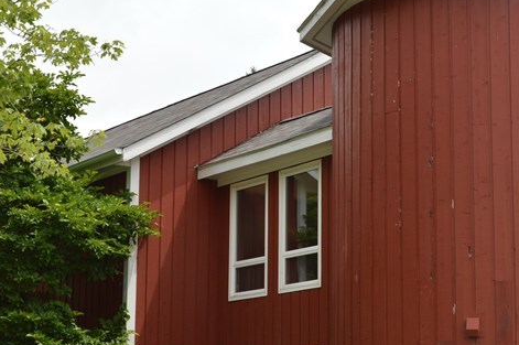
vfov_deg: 15.2
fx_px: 1296
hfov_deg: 22.6
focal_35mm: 90
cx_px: 228
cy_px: 192
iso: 100
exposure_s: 1/200
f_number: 7.1
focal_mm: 26
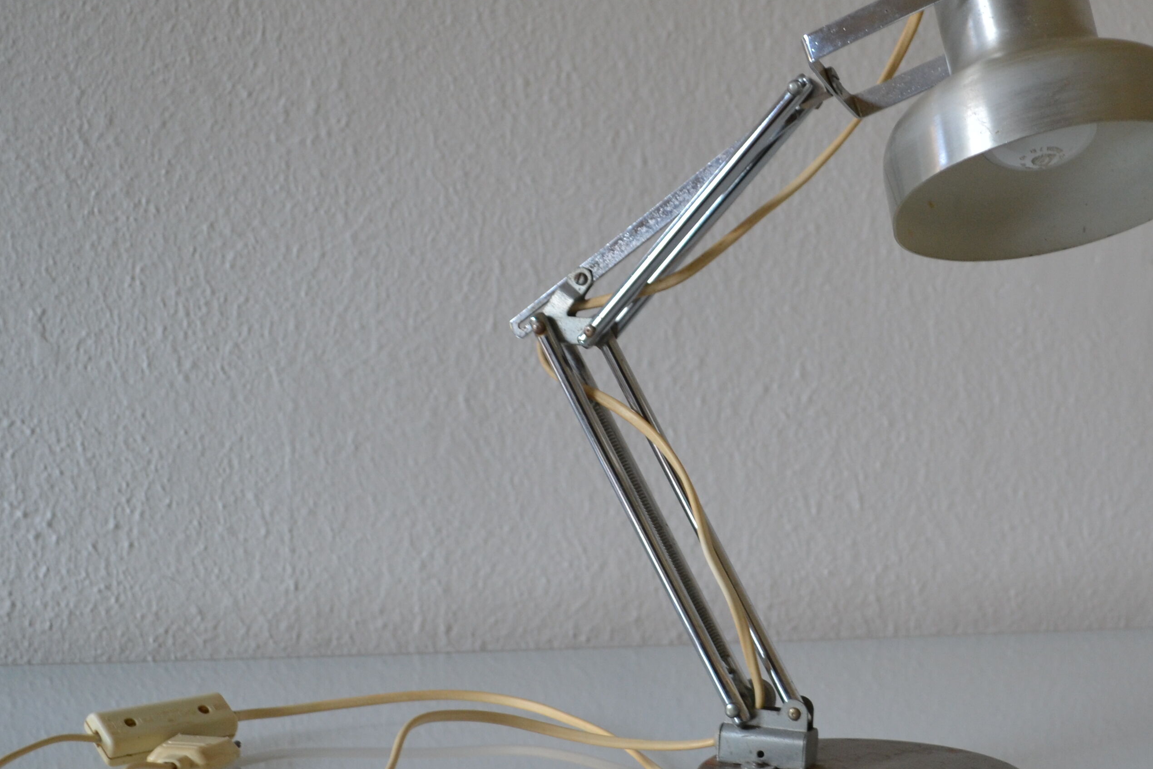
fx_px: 1569
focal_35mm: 49
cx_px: 763
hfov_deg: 39.9
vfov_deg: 27.5
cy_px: 423
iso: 400
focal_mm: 18
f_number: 3.5
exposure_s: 1/50
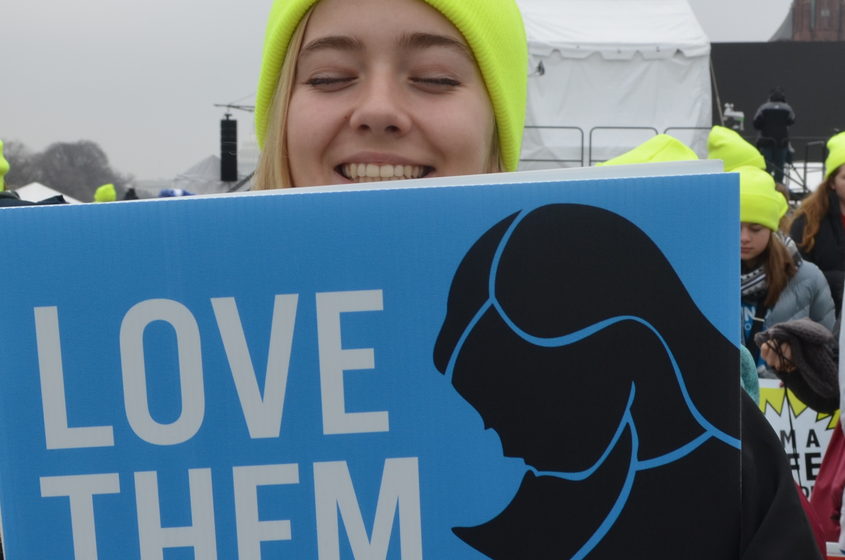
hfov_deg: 25.1
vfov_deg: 16.8
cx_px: 387
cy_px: 334
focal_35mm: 81
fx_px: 1898
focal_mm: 24
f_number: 8
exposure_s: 1/250
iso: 200
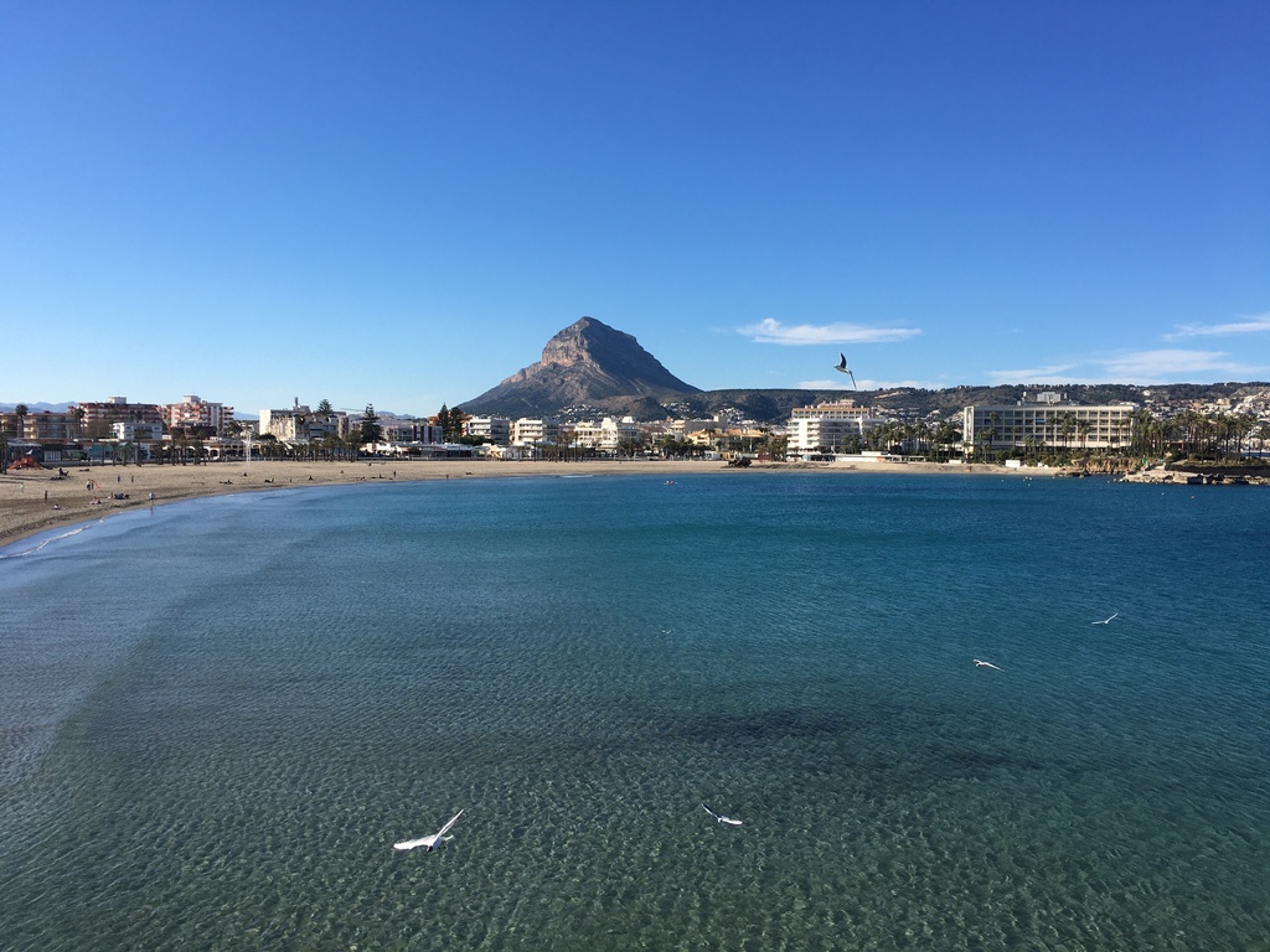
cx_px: 635
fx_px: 1064
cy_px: 476
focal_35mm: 29
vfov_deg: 48.2
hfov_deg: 61.7
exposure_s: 1/1709
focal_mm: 4.15
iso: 25
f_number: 2.2
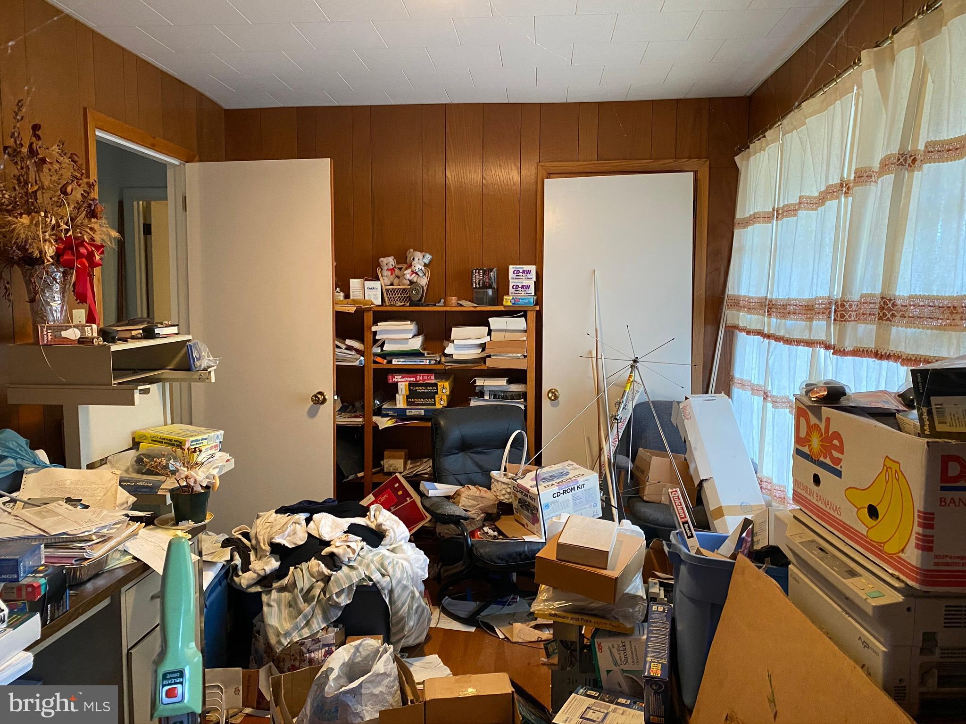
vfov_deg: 53.1
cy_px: 362
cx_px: 483
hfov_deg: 67.3
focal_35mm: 26
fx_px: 726
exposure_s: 1/40
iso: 400
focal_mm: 4.25
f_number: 1.8
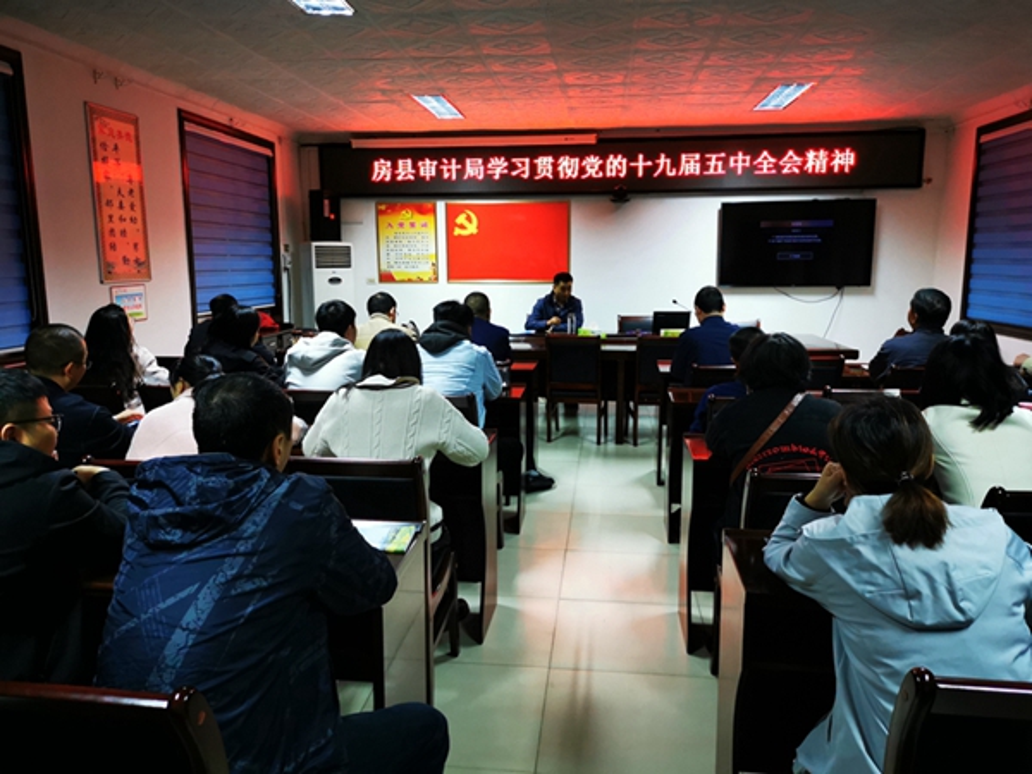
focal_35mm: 27
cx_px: 516
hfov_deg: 65.3
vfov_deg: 51.4
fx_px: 805
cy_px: 387
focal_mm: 5.58
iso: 400
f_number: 1.8
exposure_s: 1/50
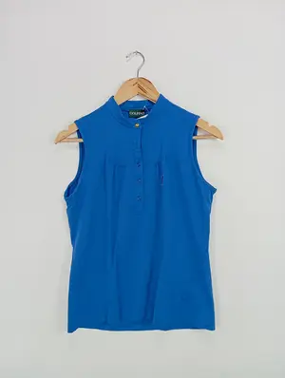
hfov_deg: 49.9
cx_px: 142
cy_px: 189
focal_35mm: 28
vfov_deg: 63.4
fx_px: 306
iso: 74
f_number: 1.8
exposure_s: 1/100
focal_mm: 4.22
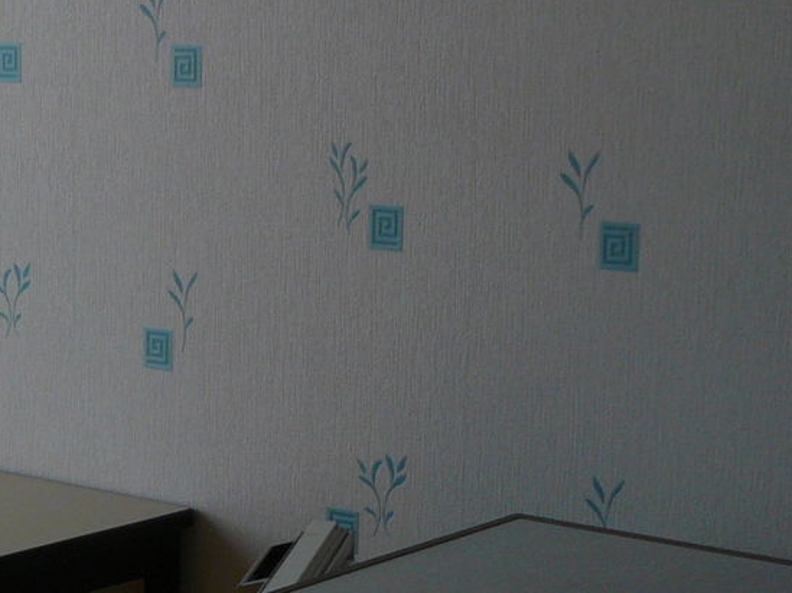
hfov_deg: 17.3
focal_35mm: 105
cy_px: 443
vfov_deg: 14.0
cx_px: -310
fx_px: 2401
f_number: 4
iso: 100
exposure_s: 1/125
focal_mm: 6
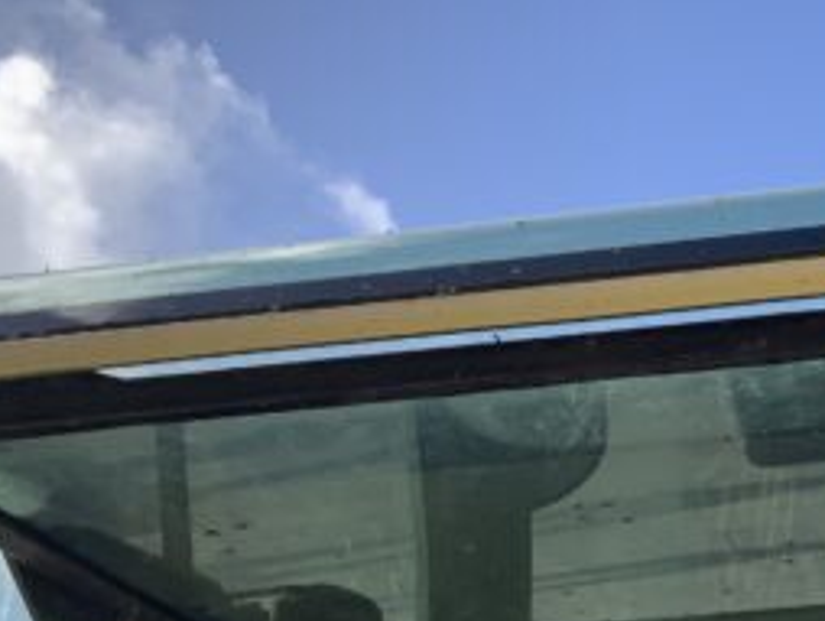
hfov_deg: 25.7
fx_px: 1741
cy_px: 351
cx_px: 767
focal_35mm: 73
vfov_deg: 20.2
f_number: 1.8
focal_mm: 3
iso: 16
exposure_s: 1/1279
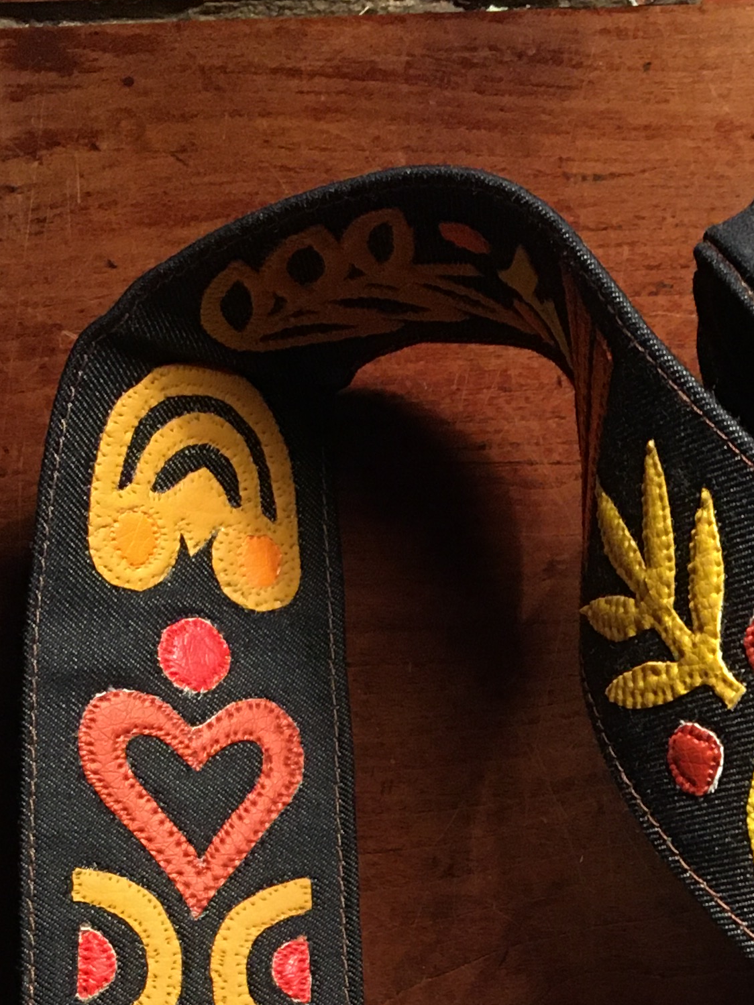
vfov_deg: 23.6
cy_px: 1090
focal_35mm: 78
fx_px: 2266
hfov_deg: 18.2
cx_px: 842
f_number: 2.2
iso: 200
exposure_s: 1/33
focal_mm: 4.15
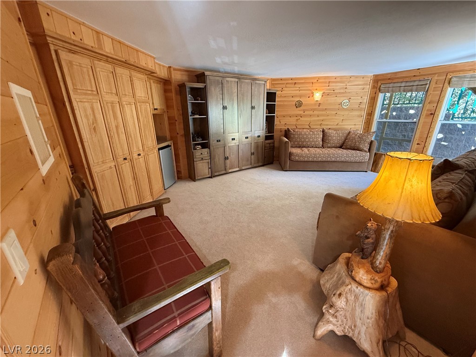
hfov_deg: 102.1
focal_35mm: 14
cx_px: 238
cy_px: 178
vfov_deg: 85.7
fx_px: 193
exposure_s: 1/60
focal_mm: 2.22
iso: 500
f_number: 2.2
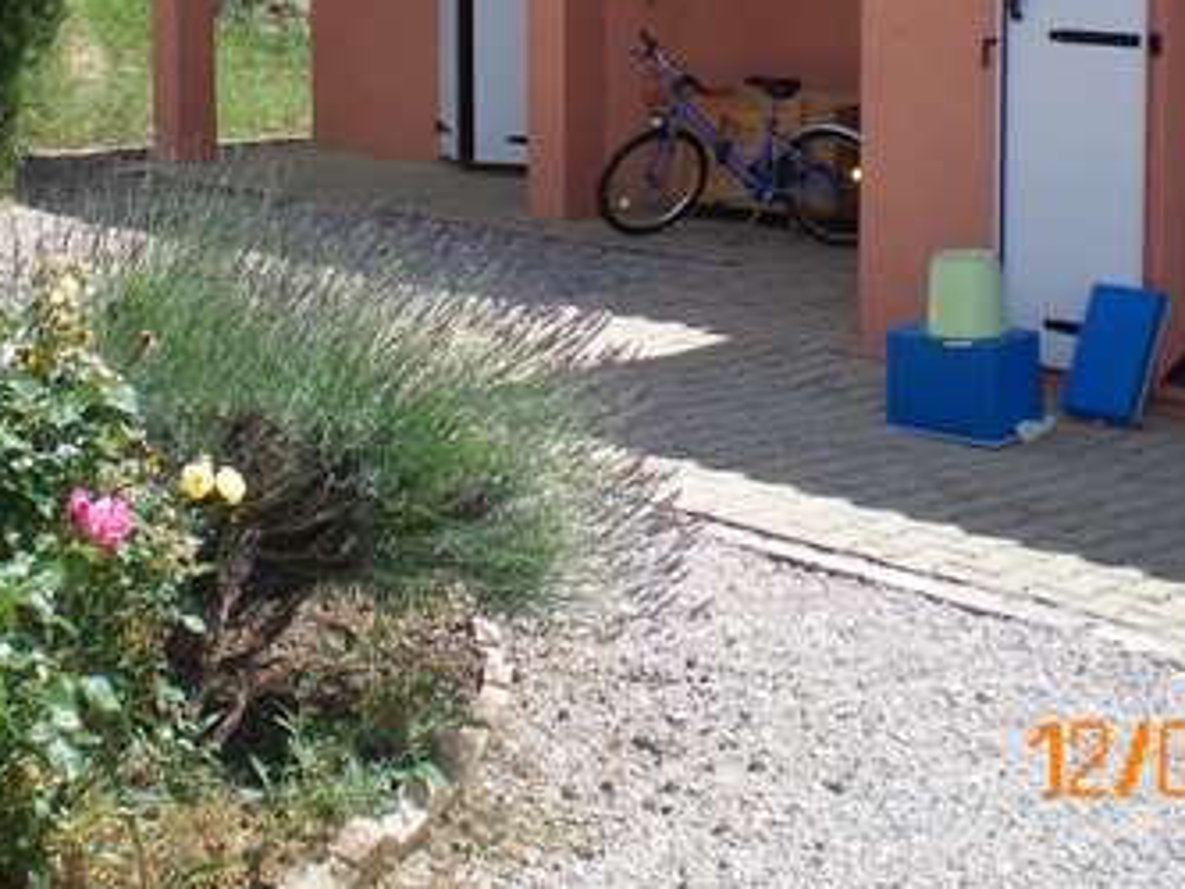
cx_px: 544
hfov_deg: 26.7
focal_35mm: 73
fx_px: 2500
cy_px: 103
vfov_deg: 19.8
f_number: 4.6
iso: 64
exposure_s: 1/400
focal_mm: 6.3
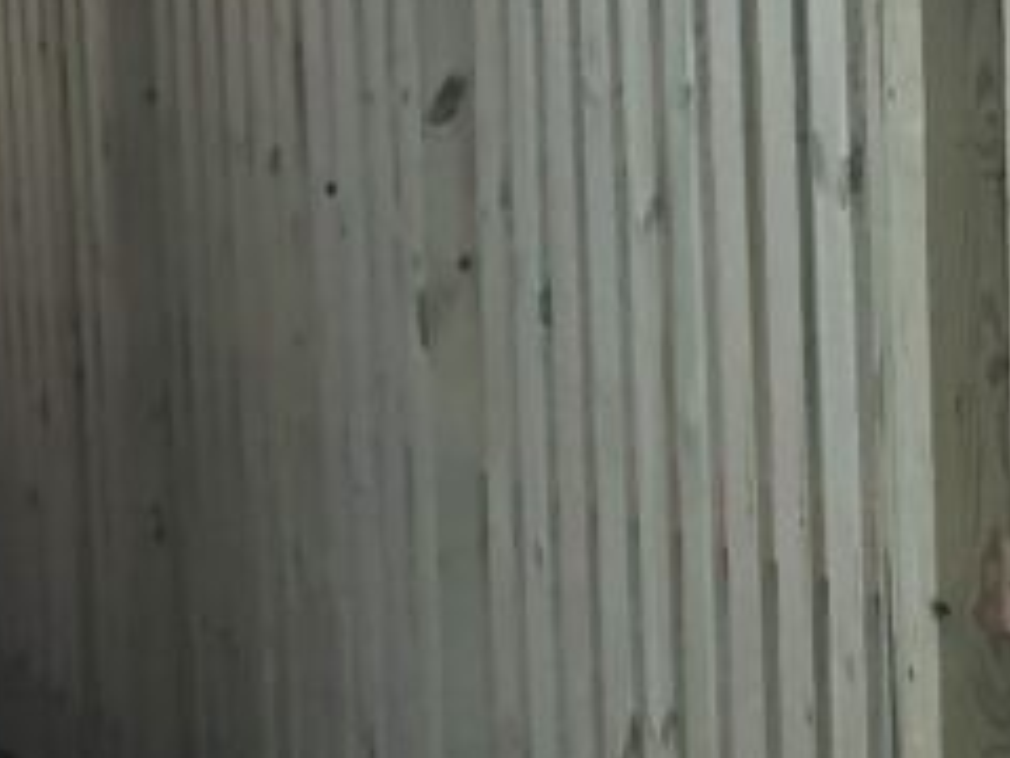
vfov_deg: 8.2
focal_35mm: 179
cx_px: 2630
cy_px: 985
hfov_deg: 9.5
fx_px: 5223
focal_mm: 3.99
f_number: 1.8
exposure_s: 1/282
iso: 20
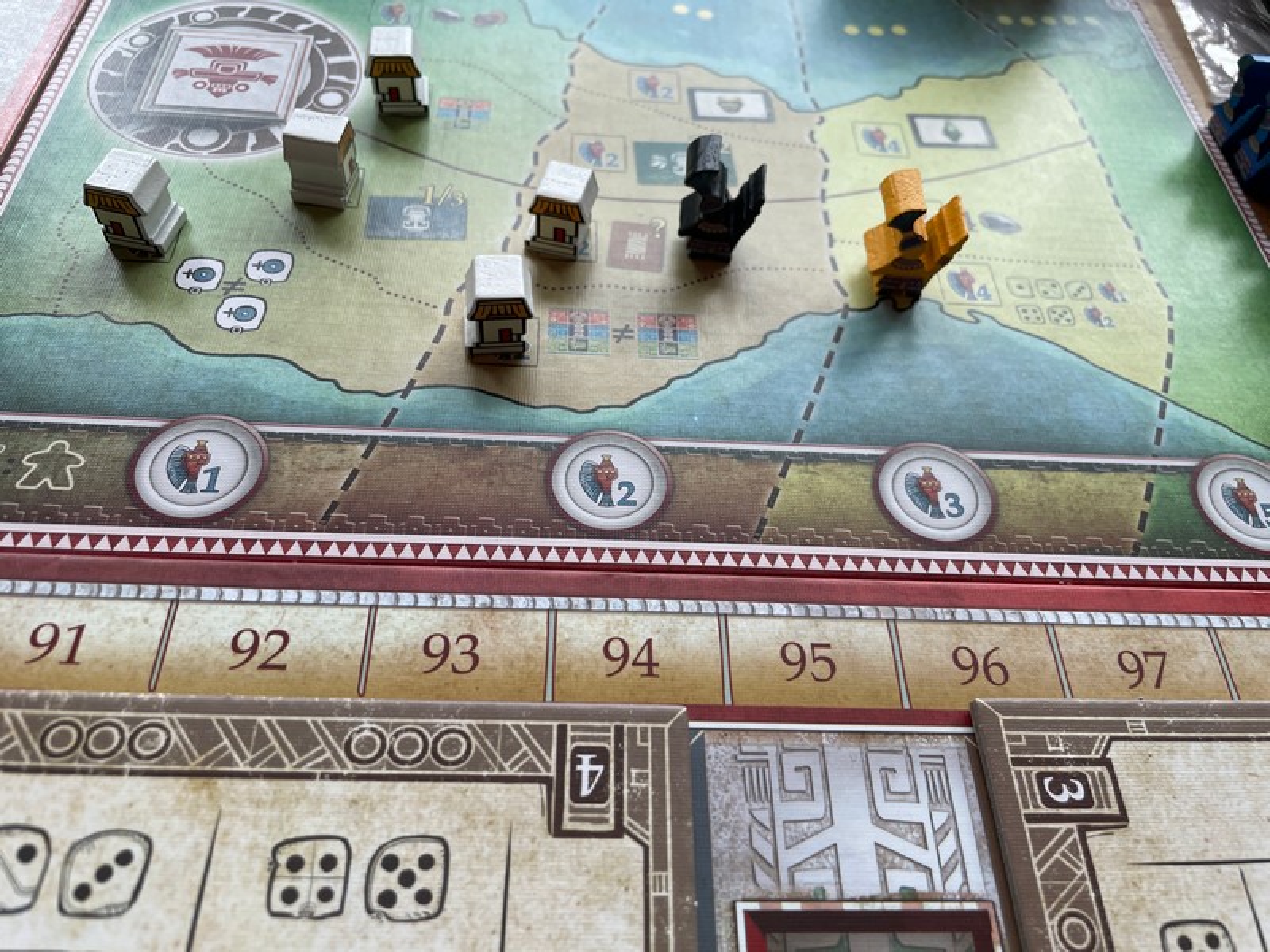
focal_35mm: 26
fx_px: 954
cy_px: 476
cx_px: 635
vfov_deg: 53.1
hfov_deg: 67.3
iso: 50
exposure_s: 1/120
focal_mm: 4.2
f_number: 1.6
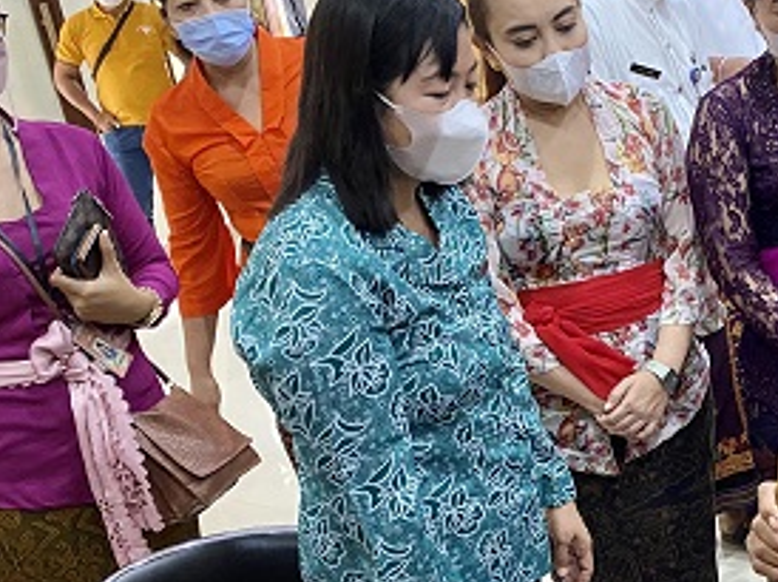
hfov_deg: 31.8
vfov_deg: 25.5
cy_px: 386
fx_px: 1280
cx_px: 735
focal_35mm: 57
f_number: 1.8
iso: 320
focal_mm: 4.25
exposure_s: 1/60
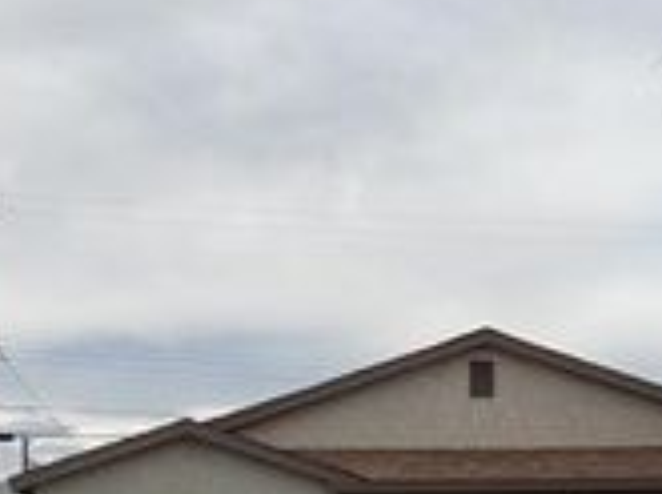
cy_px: 560
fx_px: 1508
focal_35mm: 79
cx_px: 381
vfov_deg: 17.9
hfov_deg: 24.7
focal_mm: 4.3
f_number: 2.4
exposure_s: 1/1084
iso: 50
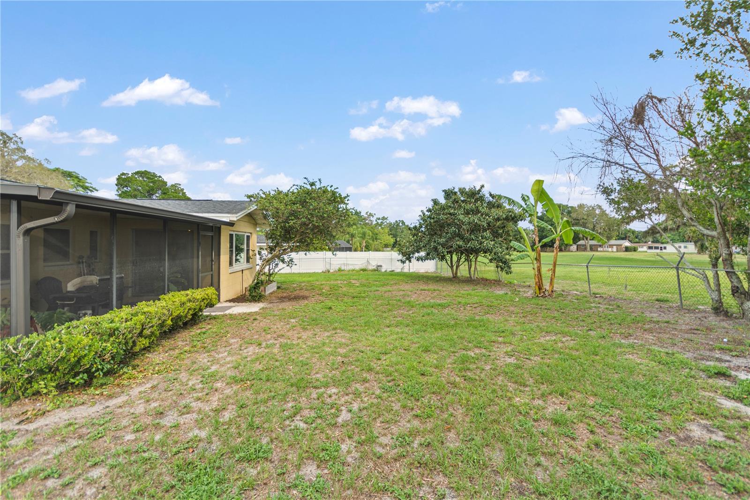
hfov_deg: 100.4
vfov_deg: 77.3
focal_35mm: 15
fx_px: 312
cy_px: 250
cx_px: 375
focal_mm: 10
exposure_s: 1/100
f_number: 4
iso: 100
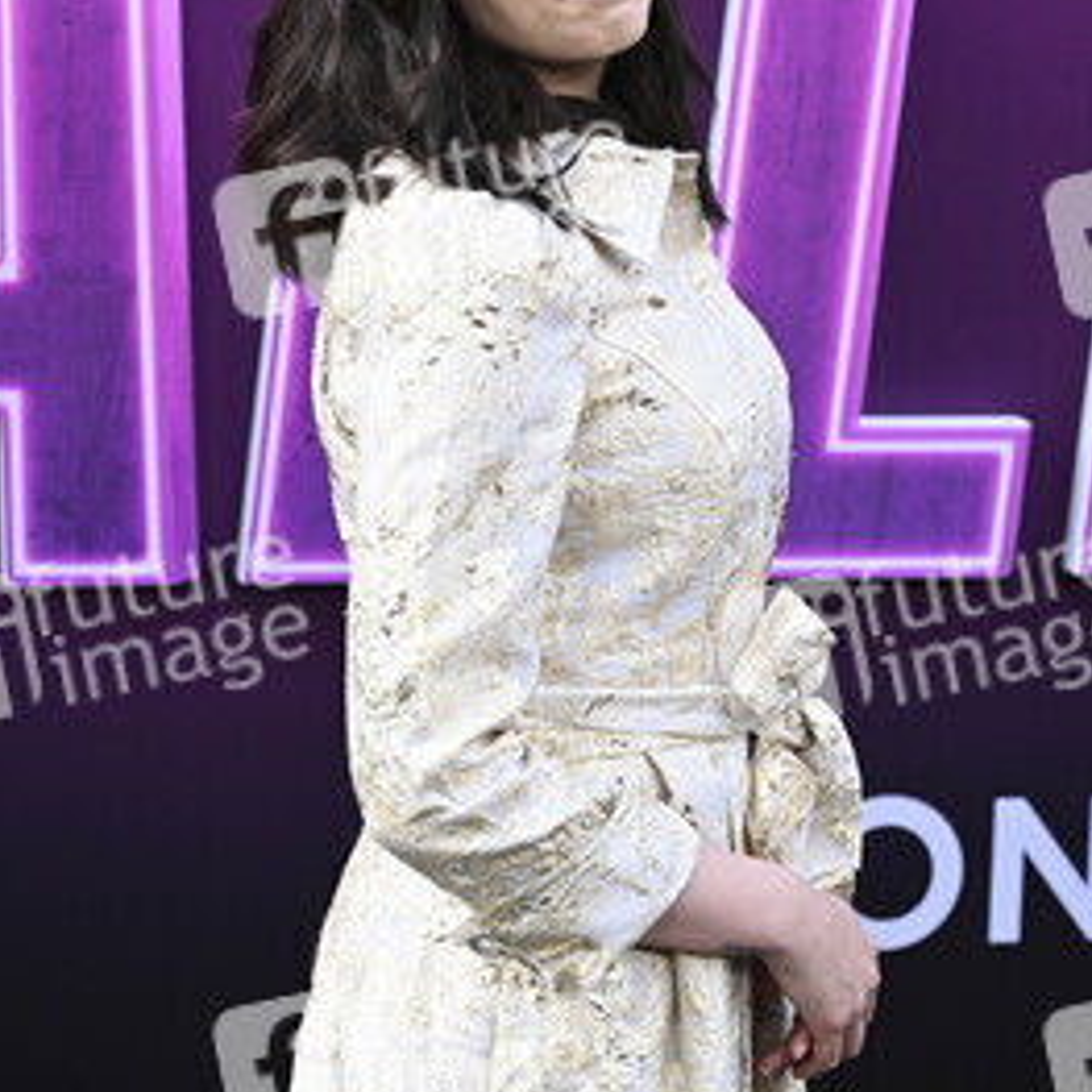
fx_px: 4426
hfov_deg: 14.1
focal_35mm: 124
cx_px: 548
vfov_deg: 14.1
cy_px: 428
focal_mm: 96
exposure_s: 1/320
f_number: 6.3
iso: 1000
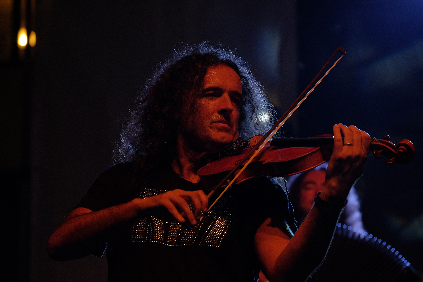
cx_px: 212
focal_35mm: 153
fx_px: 1798
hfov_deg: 13.4
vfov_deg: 9.0
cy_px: 141
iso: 1600
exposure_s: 1/160
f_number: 4
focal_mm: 102.2
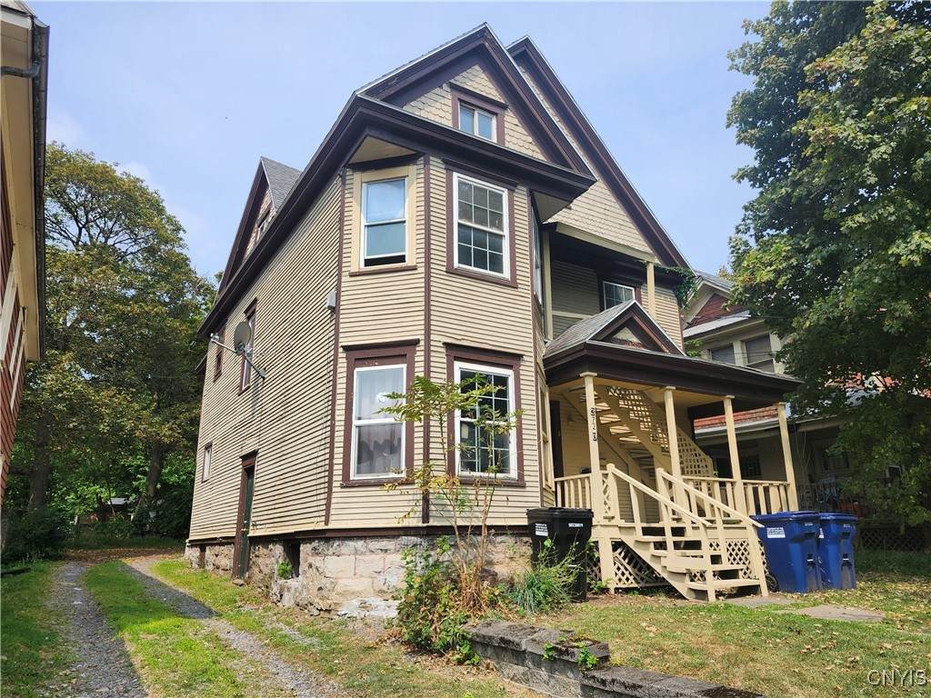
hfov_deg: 73.9
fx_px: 619
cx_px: 466
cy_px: 349
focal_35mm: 23
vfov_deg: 58.9
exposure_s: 1/1297
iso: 25
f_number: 1.8
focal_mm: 5.54
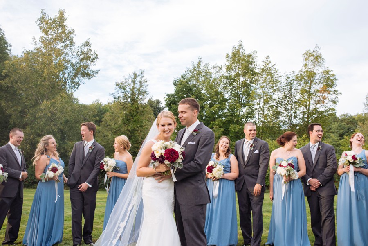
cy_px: 123
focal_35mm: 35
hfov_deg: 54.4
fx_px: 358
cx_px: 184
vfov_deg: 37.9
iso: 400
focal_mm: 35
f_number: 6.3
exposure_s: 1/250
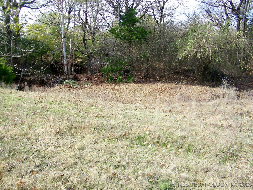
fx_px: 234
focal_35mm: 32
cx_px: 126
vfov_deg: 44.2
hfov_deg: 56.8
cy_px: 95
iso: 80
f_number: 3.6
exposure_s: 1/250
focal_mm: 5.8
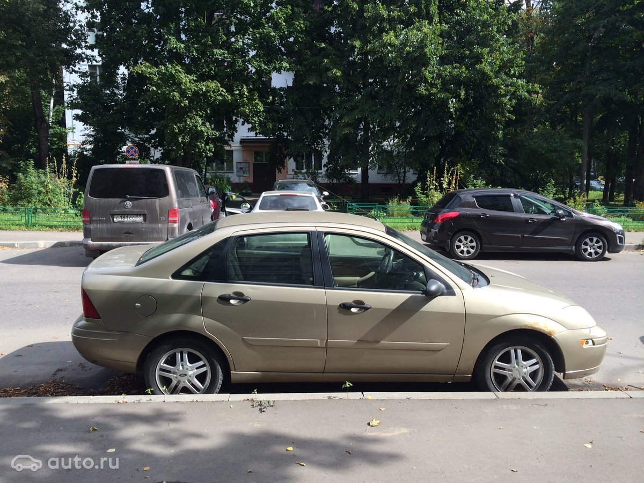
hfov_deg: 60.0
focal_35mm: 30
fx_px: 558
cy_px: 242
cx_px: 322
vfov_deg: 46.8
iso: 32
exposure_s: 1/892
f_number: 2.2
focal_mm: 4.12
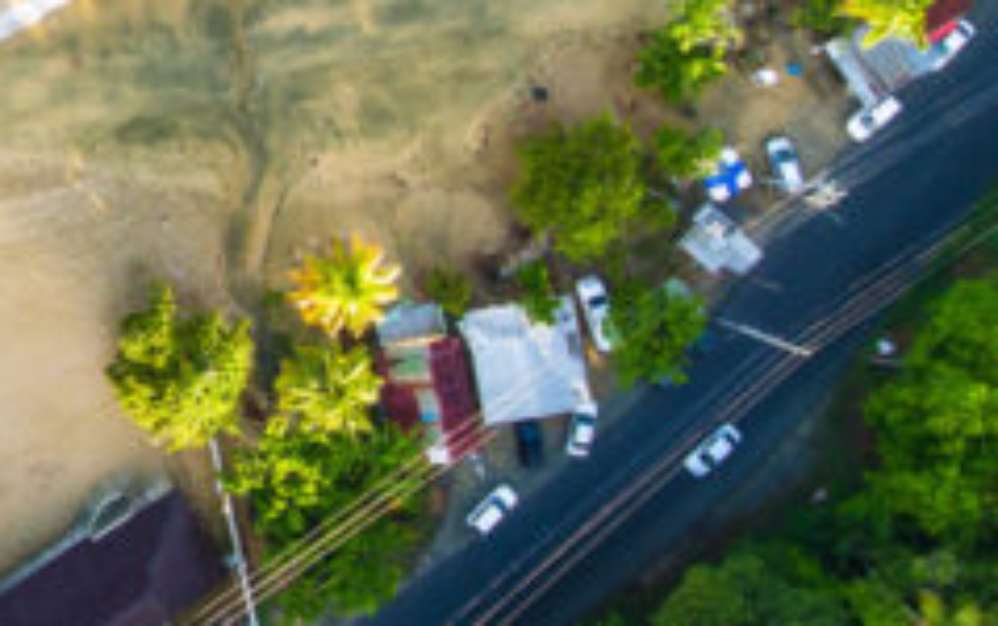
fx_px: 1852
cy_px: -13
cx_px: -138
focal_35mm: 68
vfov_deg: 18.6
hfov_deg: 27.3
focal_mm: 3.61
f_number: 2.8
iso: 118
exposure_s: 1/100
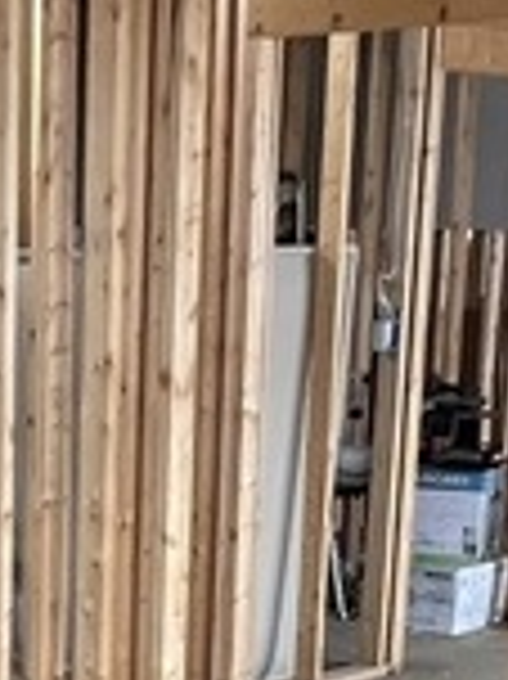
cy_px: 766
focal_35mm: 93
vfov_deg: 20.1
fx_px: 1822
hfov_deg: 15.3
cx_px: -108
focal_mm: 1.57
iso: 160
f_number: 1.8
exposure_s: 1/60
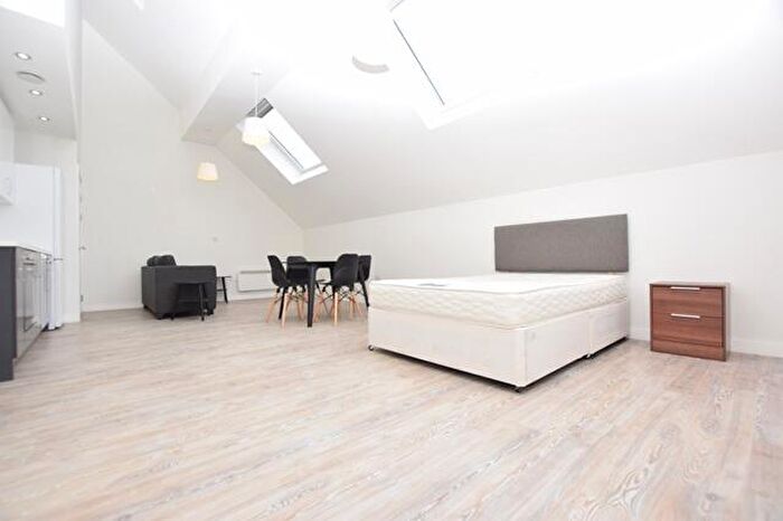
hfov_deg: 100.4
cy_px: 260
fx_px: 326
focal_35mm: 15
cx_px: 392
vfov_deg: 77.3
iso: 280
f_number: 5.6
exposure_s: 1/125
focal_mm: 10
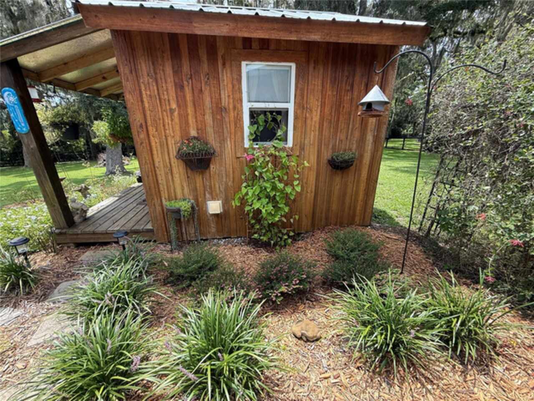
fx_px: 216
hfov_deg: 102.1
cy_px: 200
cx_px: 267
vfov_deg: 85.7
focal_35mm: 14
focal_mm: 2.22
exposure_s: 1/313
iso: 50
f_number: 2.2
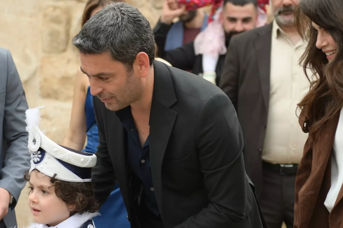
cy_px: 136
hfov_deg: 17.9
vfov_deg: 12.0
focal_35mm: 114
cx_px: 184
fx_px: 1086
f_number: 2.8
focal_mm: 70
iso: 140
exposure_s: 1/500
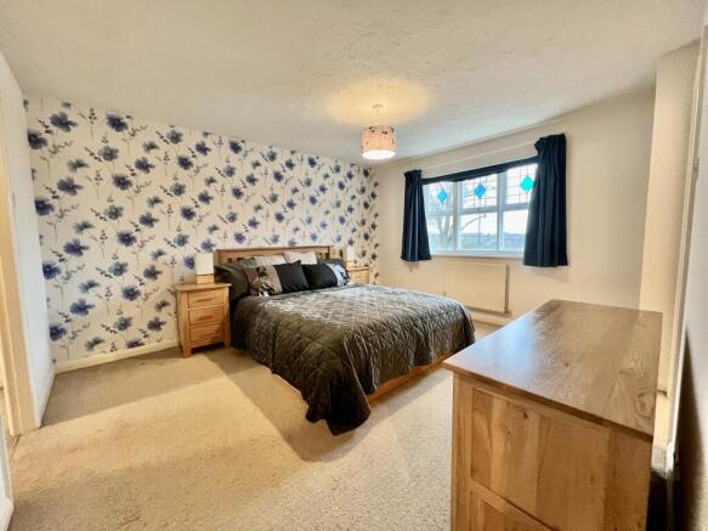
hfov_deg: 106.2
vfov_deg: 89.9
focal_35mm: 13
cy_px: 266
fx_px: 266
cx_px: 354
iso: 250
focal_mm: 1.57
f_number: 1.8
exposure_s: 1/50
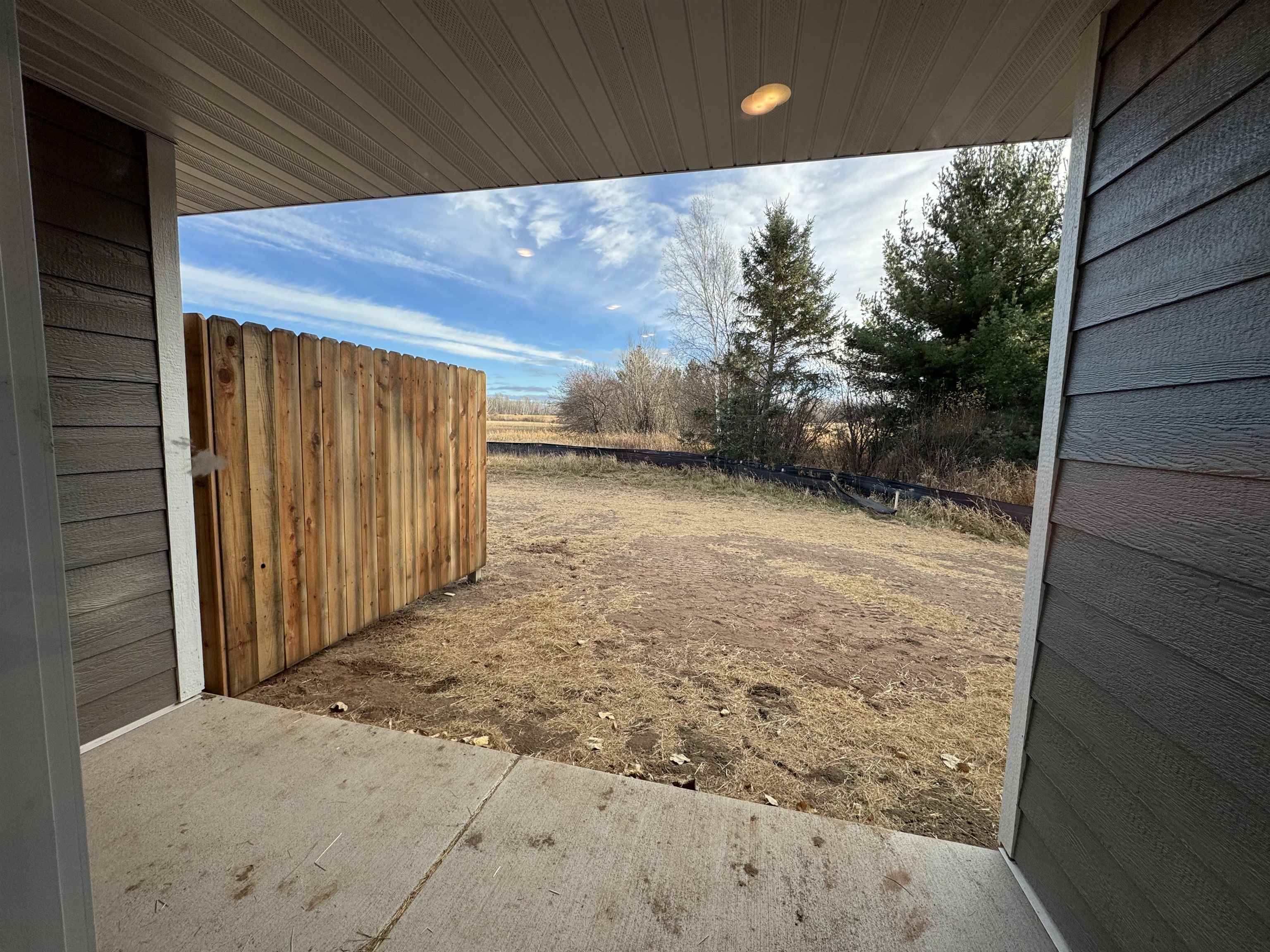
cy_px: 476
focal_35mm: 14
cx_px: 635
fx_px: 514
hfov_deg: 102.1
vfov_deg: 85.7
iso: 40
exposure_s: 1/508
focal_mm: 2.22
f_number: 2.2
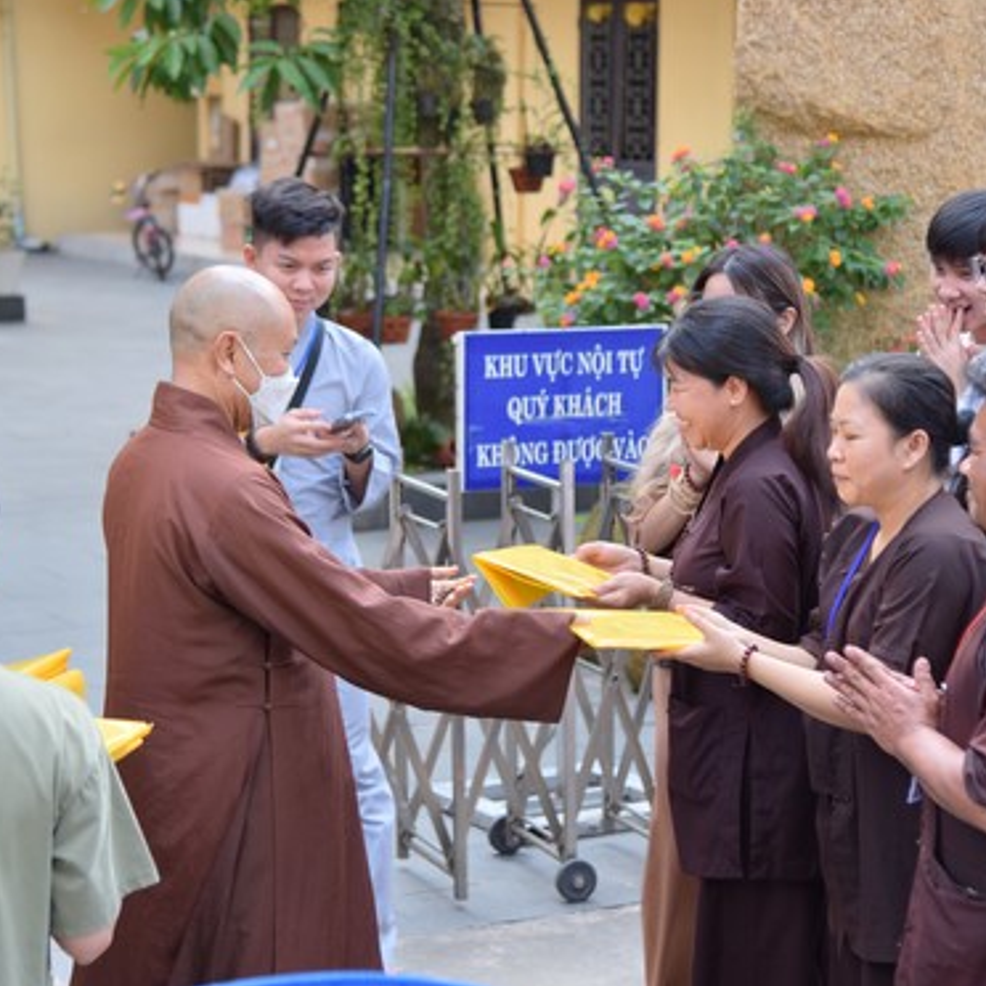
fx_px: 2965
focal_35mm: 92
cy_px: 419
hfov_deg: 18.9
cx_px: 419
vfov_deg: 18.9
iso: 100
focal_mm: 62
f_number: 4
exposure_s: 1/100
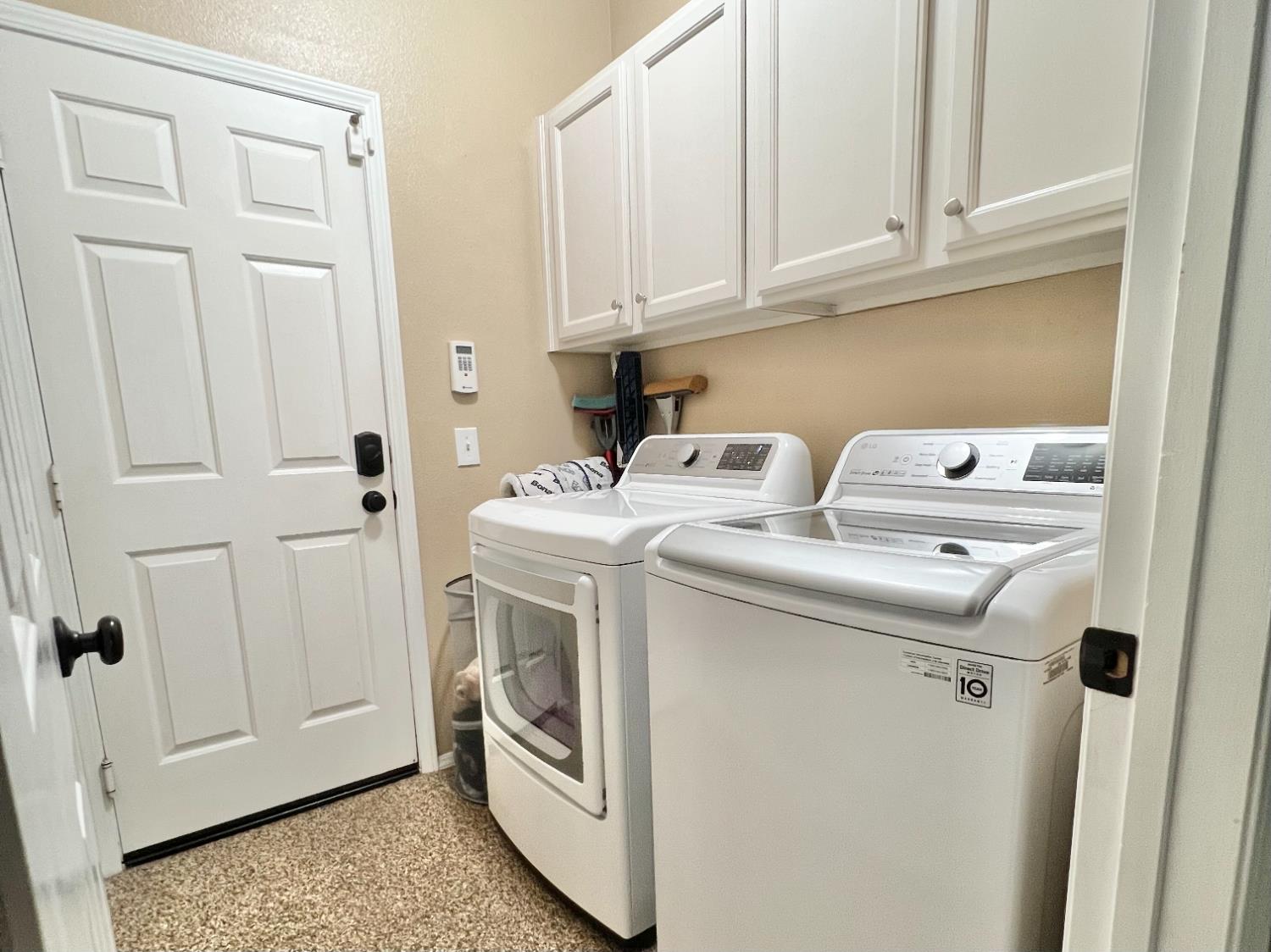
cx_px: 636
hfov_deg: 106.2
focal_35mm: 13
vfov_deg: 89.9
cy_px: 476
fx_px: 477
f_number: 1.8
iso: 200
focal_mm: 1.57
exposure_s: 1/60
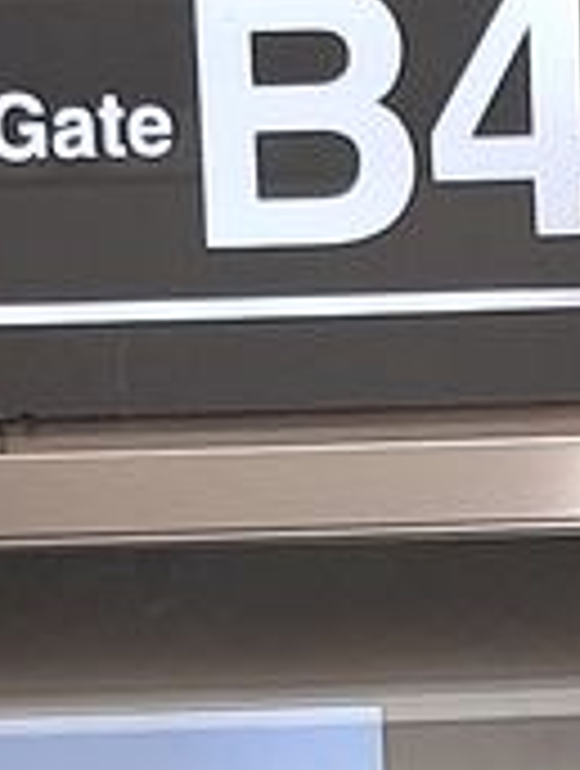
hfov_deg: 8.2
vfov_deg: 10.3
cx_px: 540
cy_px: 1355
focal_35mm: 182
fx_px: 4051
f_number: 1.7
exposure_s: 1/50
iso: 40
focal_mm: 3.93
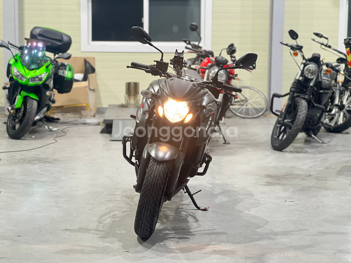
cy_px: 132
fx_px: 781
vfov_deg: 19.1
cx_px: 176
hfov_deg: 25.3
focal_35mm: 77
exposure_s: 1/30
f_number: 2.8
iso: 320
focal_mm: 9
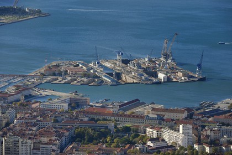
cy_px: 78
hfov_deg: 10.3
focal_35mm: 200
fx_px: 1289
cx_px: 116
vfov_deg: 6.9
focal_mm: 200
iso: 200
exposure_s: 1/500
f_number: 9
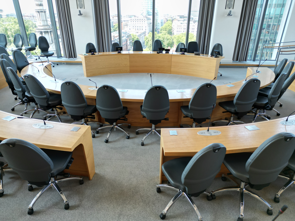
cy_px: 110
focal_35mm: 24
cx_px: 148
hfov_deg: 71.6
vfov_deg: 56.8
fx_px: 205
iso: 100
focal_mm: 6.72
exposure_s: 1/160
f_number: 1.7
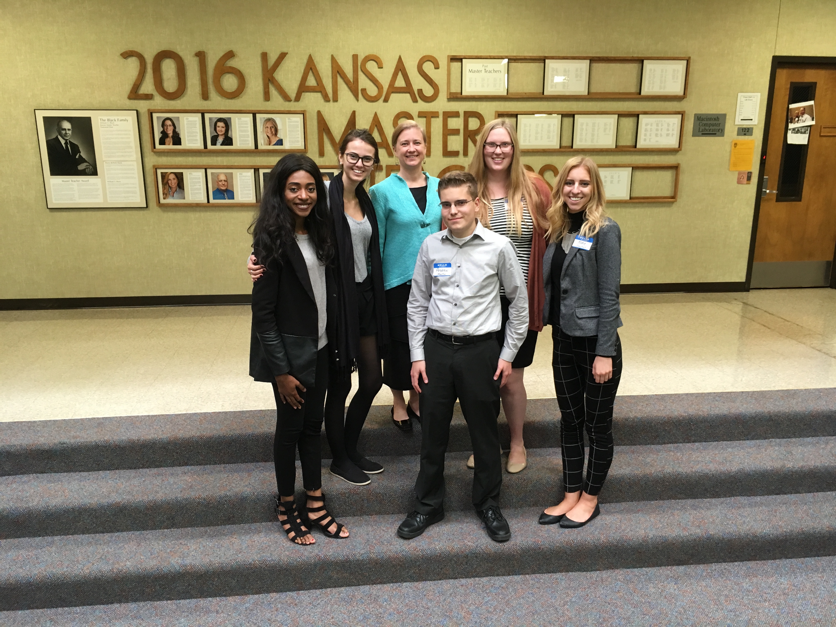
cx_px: 418
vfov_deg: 48.2
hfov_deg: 61.7
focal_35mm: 29
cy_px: 314
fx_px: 700
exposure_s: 1/30
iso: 100
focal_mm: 4.15
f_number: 2.2
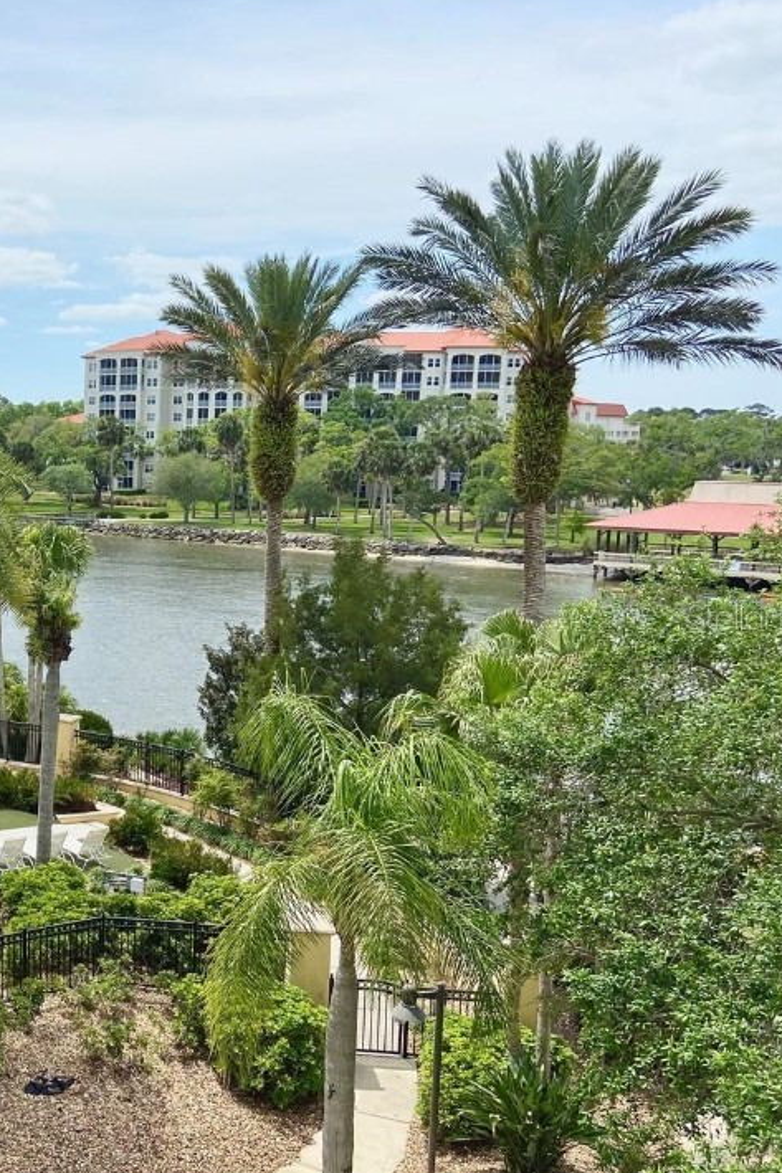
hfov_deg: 31.6
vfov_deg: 49.5
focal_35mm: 39
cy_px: 616
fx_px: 1271
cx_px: -3
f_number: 1.8
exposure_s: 1/3610
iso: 32
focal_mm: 4.25
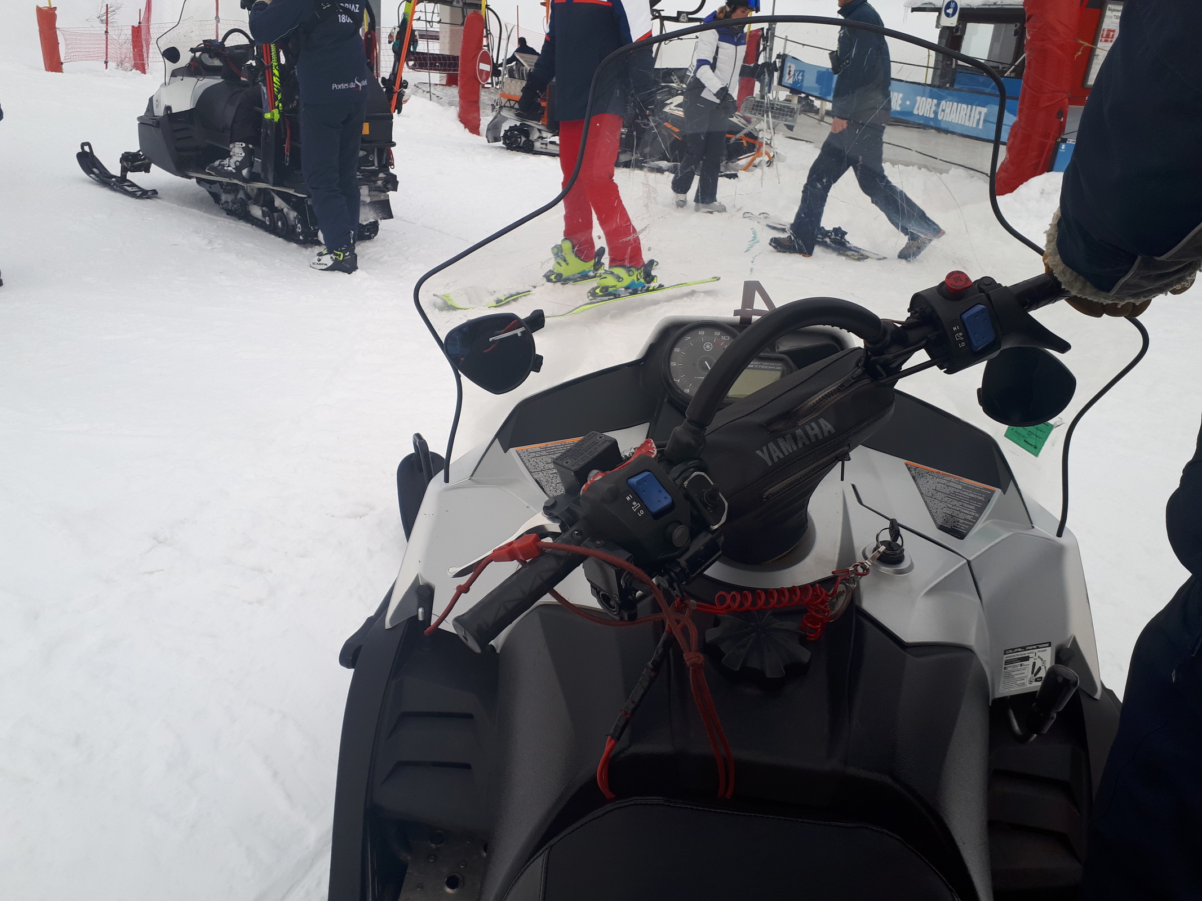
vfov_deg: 51.4
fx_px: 938
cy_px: 450
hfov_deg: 65.3
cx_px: 601
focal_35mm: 27
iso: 40
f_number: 1.9
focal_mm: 3.6
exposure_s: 1/473
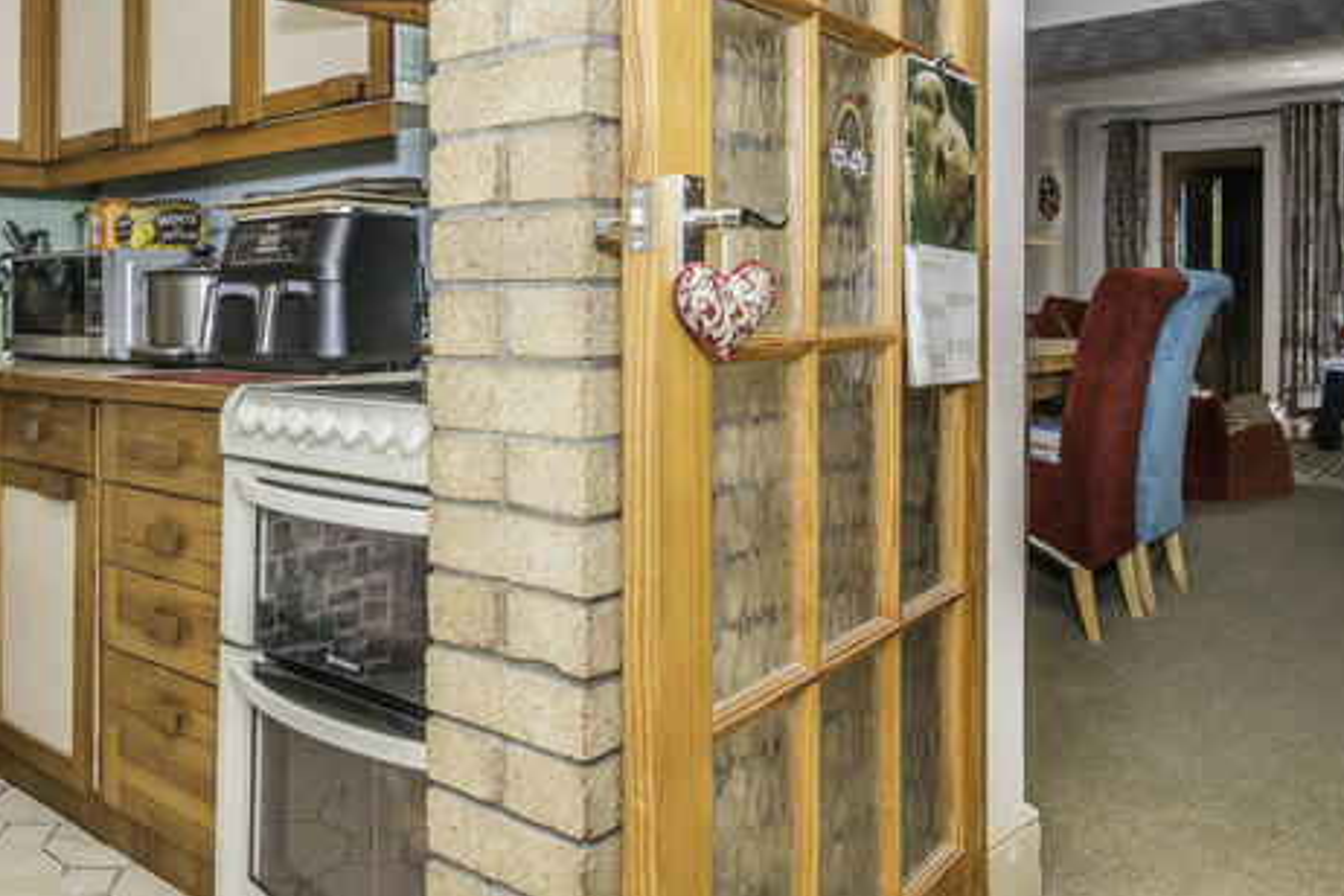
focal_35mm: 31
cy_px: 353
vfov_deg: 42.1
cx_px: 457
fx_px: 1157
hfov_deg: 59.0
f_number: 6.3
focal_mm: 14
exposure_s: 1/125
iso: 320
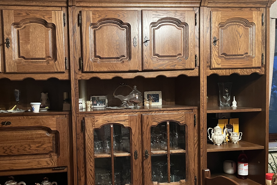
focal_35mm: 37
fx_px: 285
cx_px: 103
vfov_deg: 35.8
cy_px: 112
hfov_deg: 51.3
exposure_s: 1/25
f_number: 1.6
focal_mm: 5.1
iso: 500
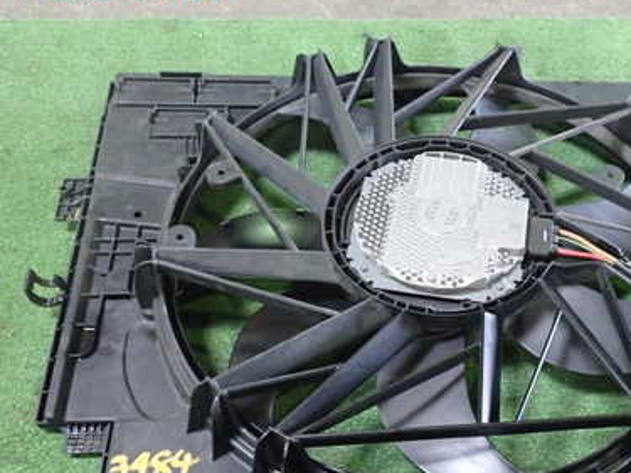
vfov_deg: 29.9
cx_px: 424
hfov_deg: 39.2
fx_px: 875
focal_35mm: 48
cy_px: 343
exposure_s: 1/30
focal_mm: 5.4
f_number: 2.3
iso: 800
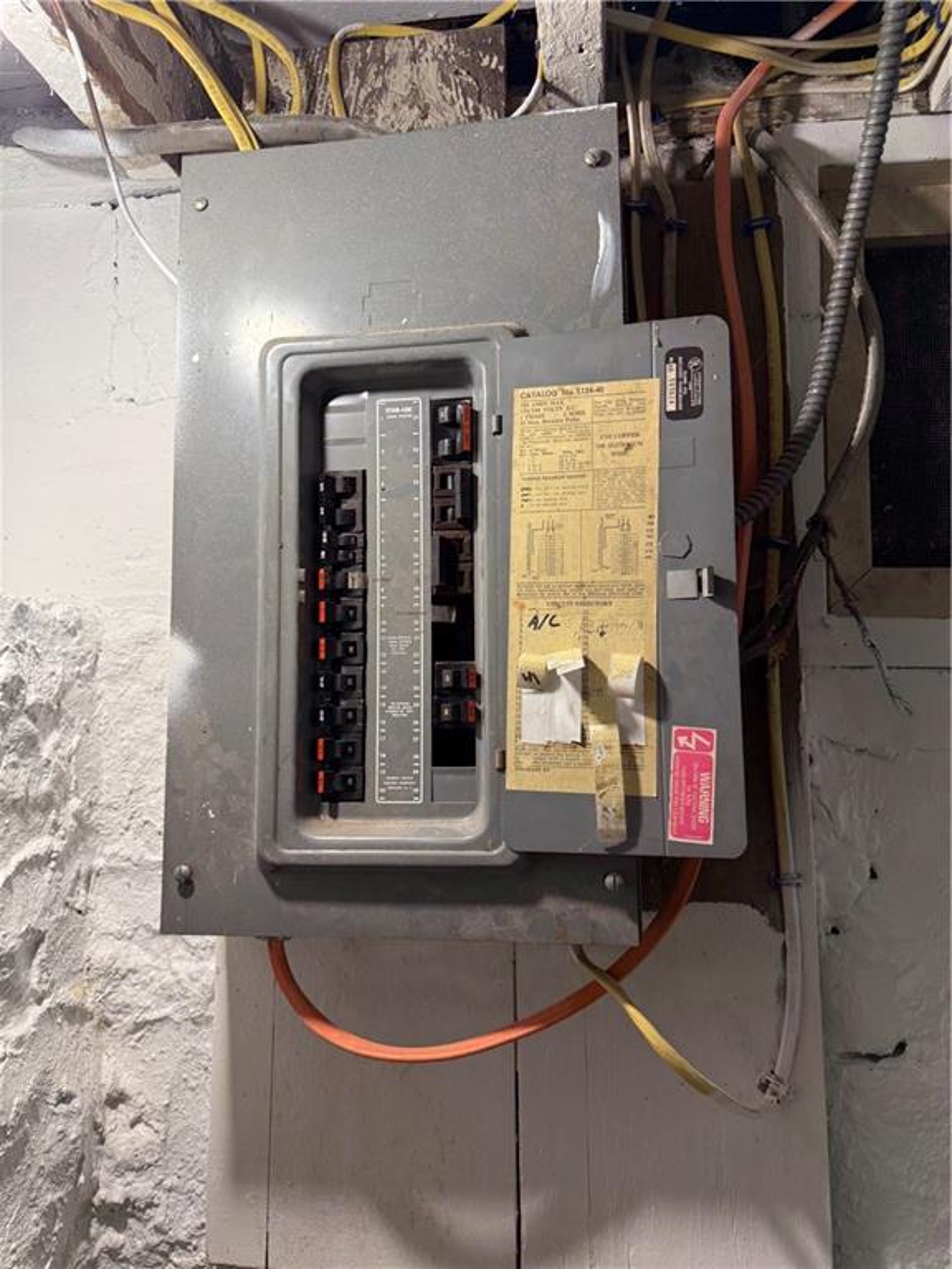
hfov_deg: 56.8
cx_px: 476
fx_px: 880
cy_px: 634
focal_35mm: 24
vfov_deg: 71.6
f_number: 1.78
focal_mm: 6.76
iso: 125
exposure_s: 1/60
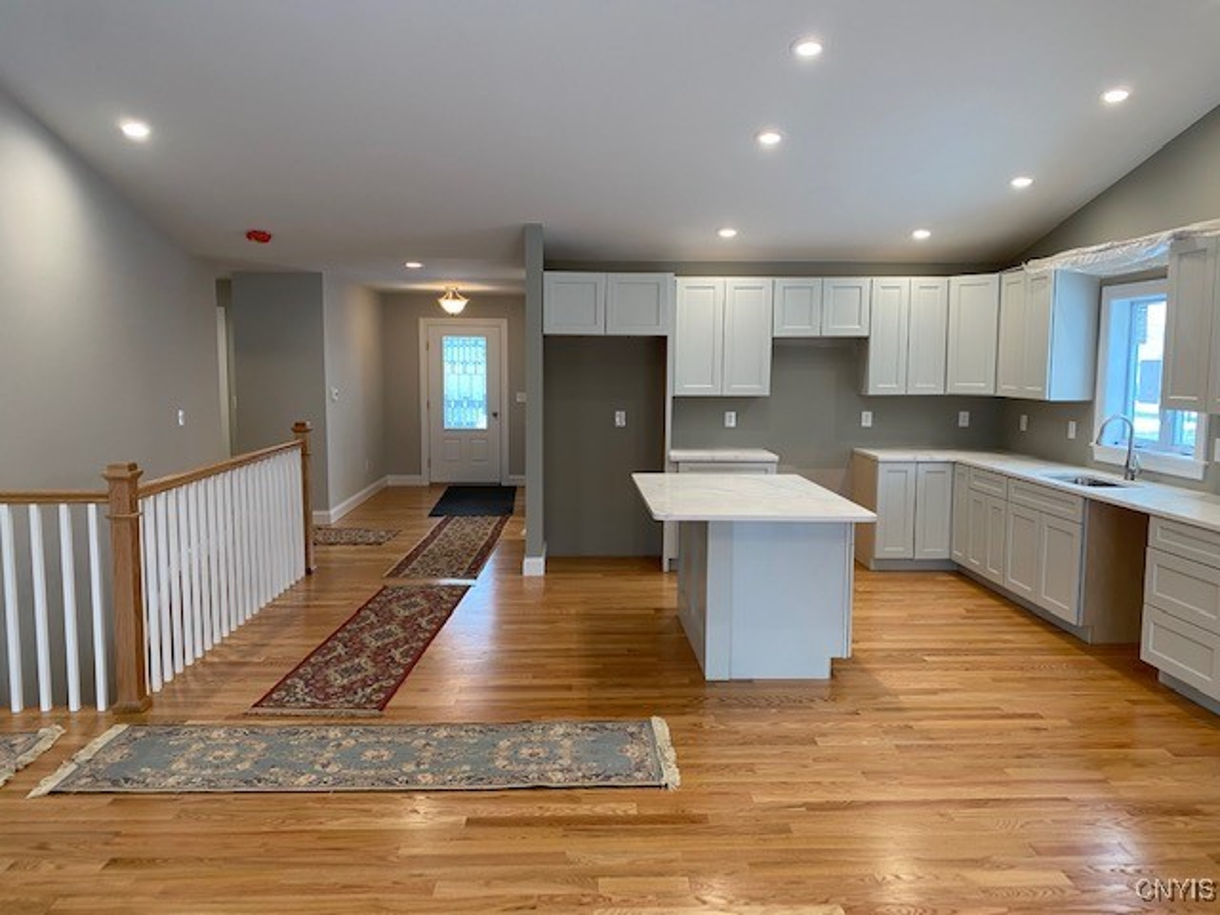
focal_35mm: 26
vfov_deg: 53.1
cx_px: 610
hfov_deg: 67.3
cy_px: 458
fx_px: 916
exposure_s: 1/60
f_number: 1.8
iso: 80
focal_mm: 4.25
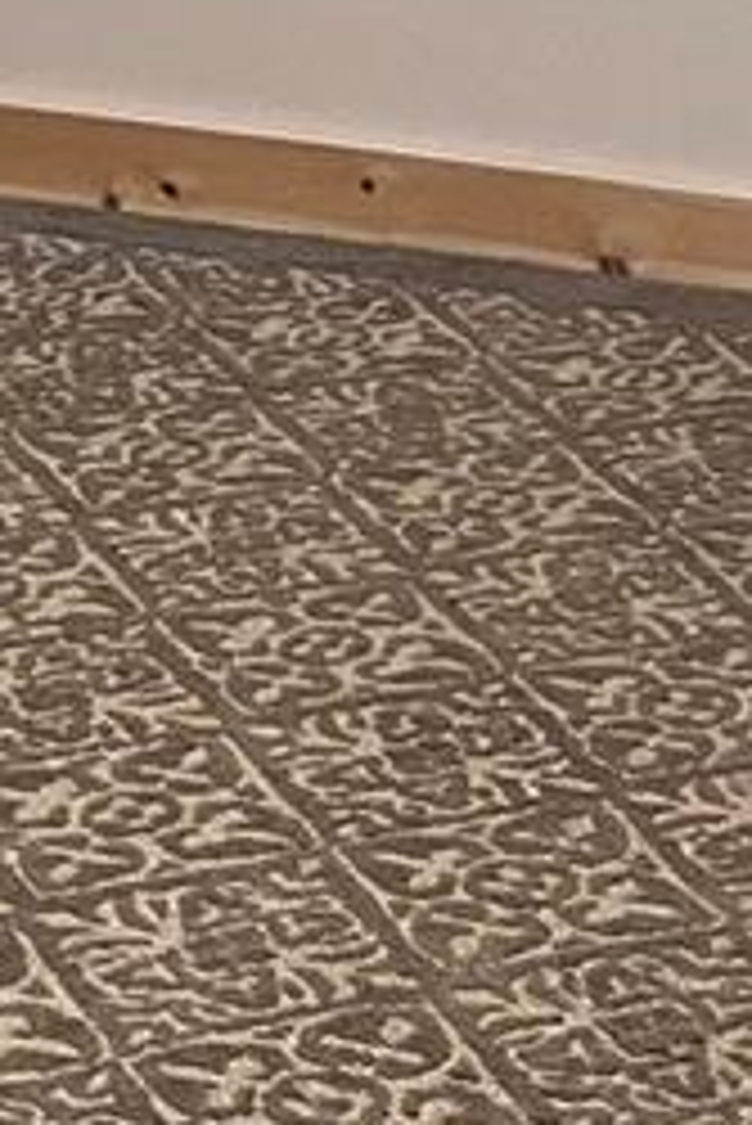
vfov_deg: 11.5
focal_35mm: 166
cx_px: 252
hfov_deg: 8.3
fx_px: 5194
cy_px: -904
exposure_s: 1/60
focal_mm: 5.1
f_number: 1.6
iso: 200
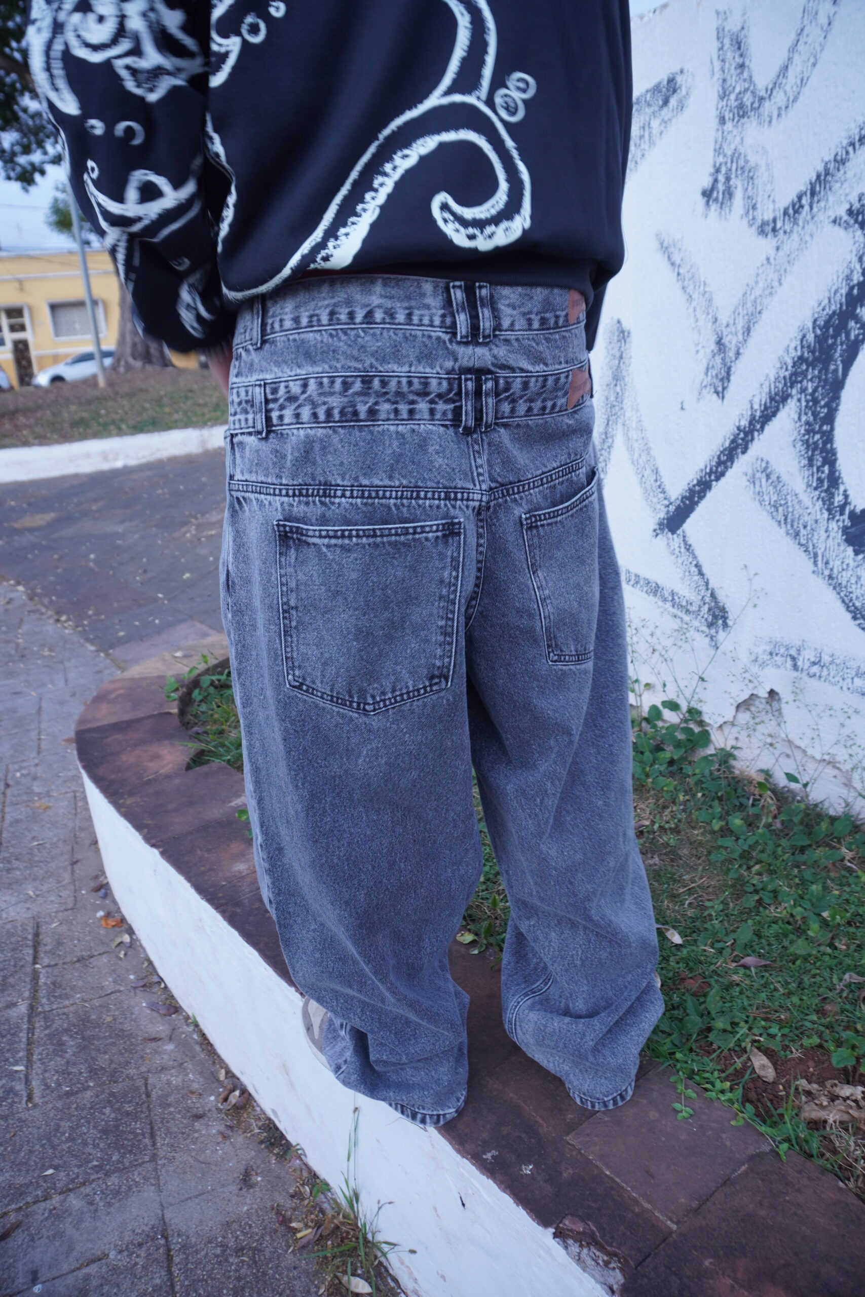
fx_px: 865
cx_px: 432
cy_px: 648
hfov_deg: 53.1
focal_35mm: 24
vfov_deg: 73.7
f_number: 5
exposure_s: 1/15
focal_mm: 16
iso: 200
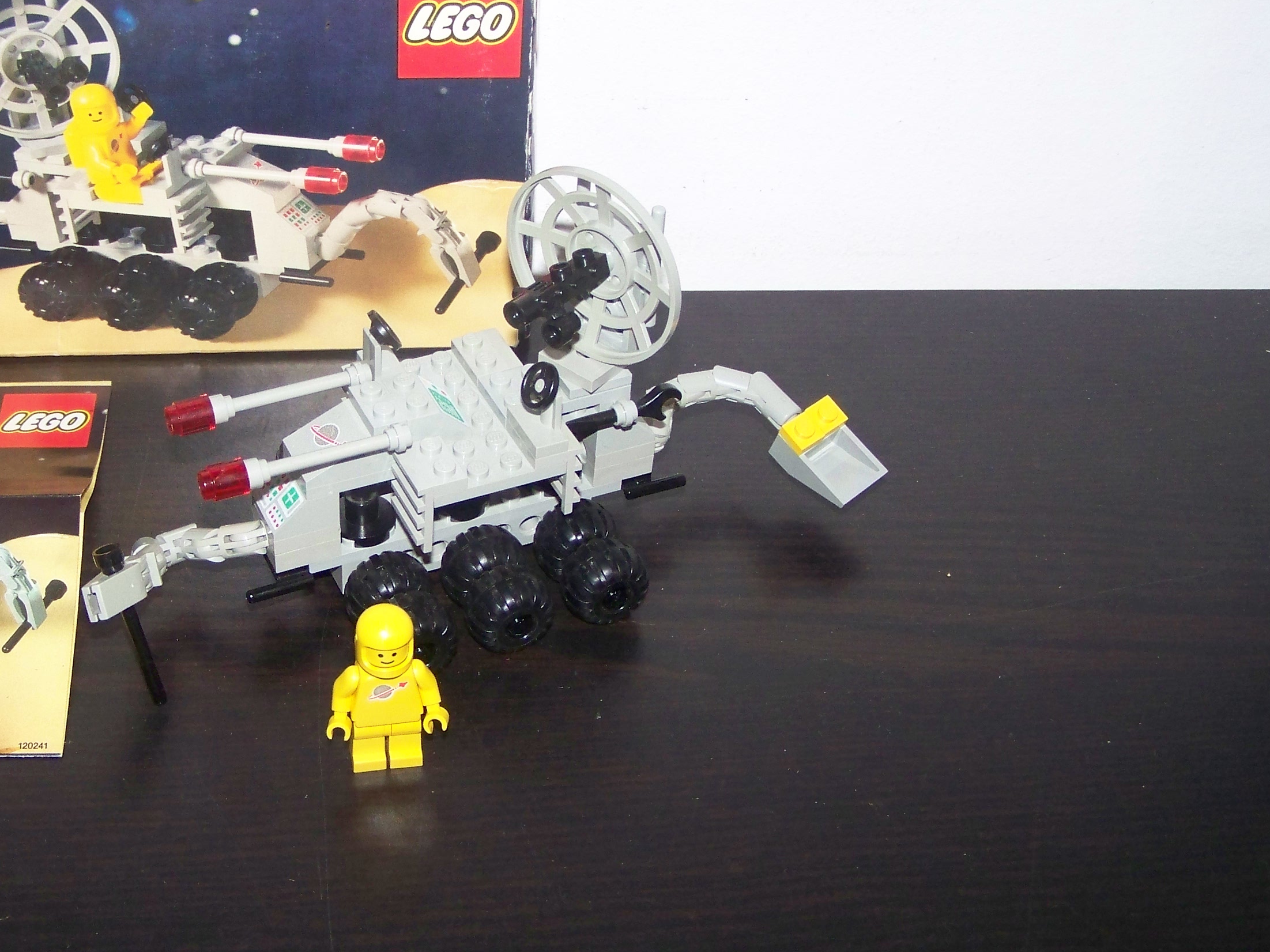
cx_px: 420
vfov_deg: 27.5
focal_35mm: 53
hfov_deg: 35.8
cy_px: 436
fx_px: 1944
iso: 200
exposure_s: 1/30
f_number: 2.8
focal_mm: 6.3
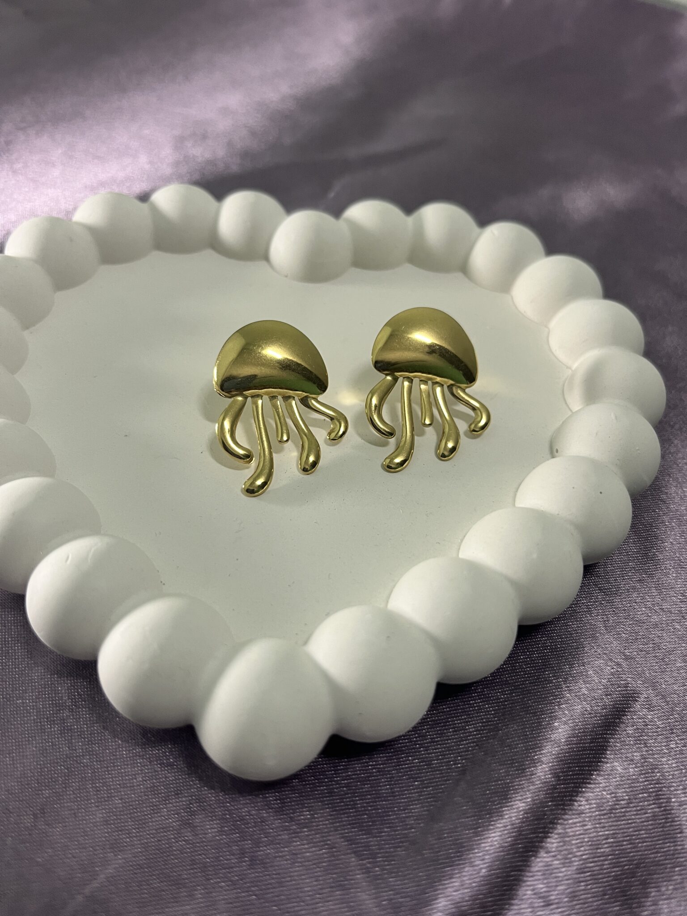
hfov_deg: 53.1
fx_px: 688
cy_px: 458
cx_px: 344
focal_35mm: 26
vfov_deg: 67.3
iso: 125
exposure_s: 1/50
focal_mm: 5.1
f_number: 1.6
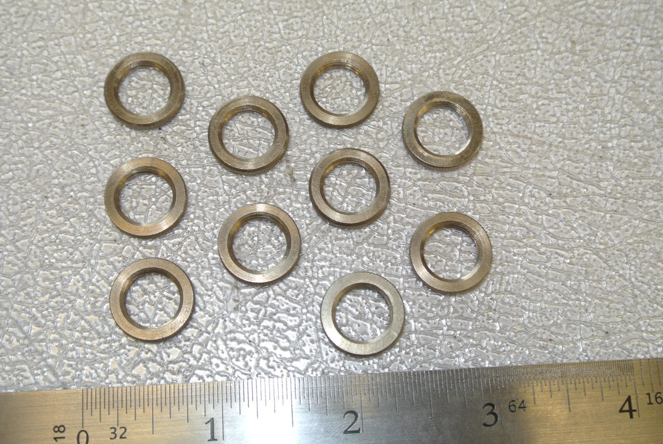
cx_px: 332
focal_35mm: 59
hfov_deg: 33.9
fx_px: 1088
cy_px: 222
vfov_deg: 23.1
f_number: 5
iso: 220
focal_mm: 21.9
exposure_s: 1/60
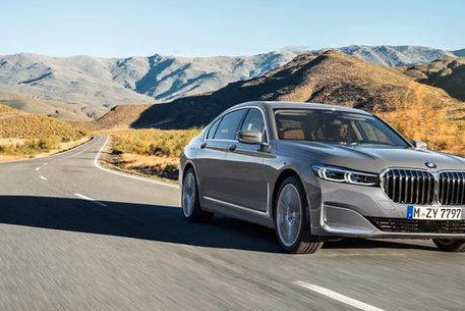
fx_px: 814
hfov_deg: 31.8
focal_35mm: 63
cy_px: 167
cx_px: 280
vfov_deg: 21.6
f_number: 13
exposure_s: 1/30
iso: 100
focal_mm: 48
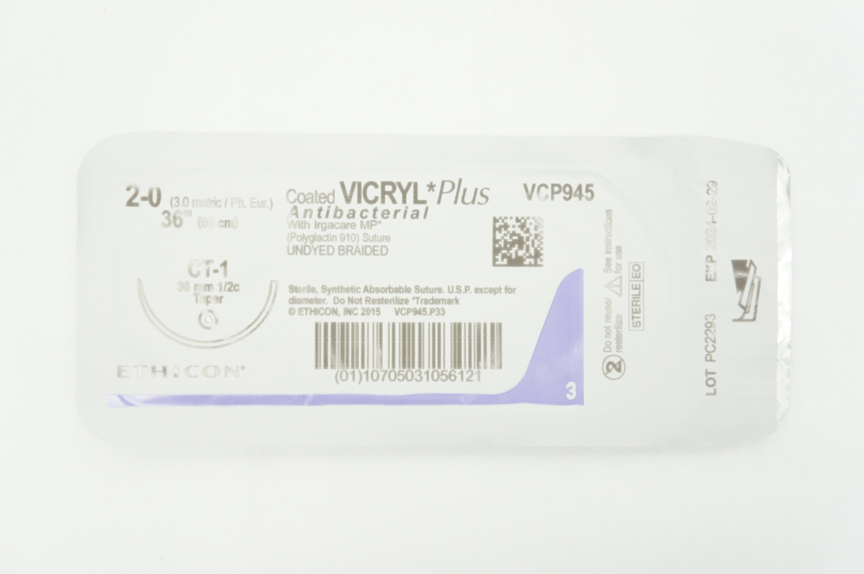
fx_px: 1402
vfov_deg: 23.1
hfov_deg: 34.2
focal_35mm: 58
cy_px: 287
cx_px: 432
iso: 400
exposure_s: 1/60
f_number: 4.5
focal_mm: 39
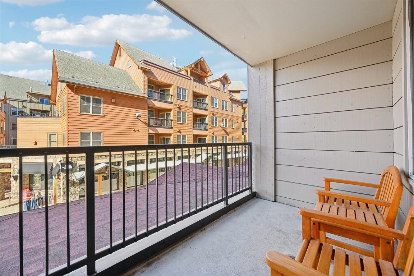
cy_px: 138
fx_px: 161
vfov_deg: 81.2
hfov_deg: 104.3
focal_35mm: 14
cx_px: 207
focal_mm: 14
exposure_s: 1/30
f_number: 8
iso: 64
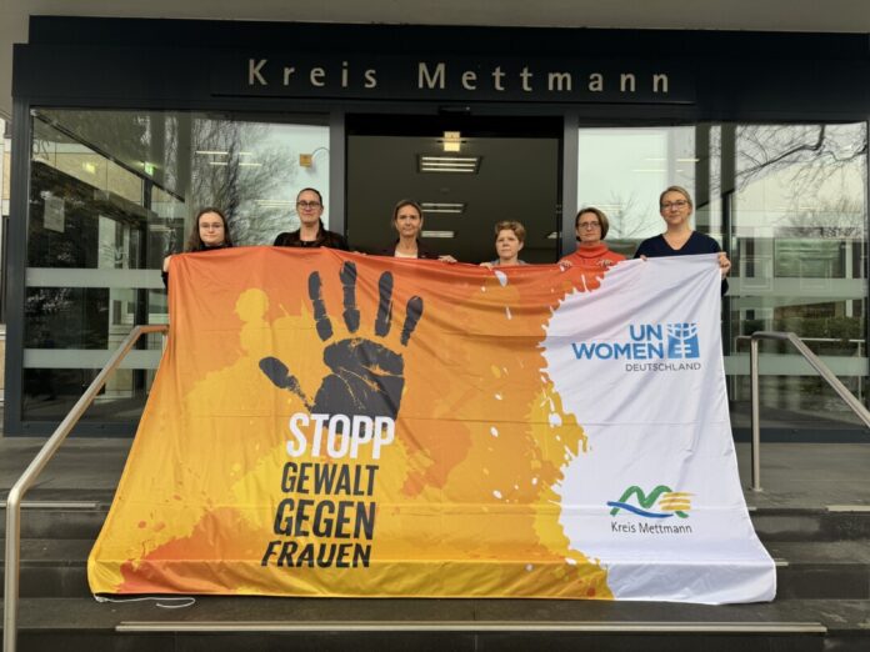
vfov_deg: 56.8
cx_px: 435
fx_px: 603
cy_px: 326
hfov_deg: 71.6
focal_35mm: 24
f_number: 1.78
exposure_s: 1/218
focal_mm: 6.76
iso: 64
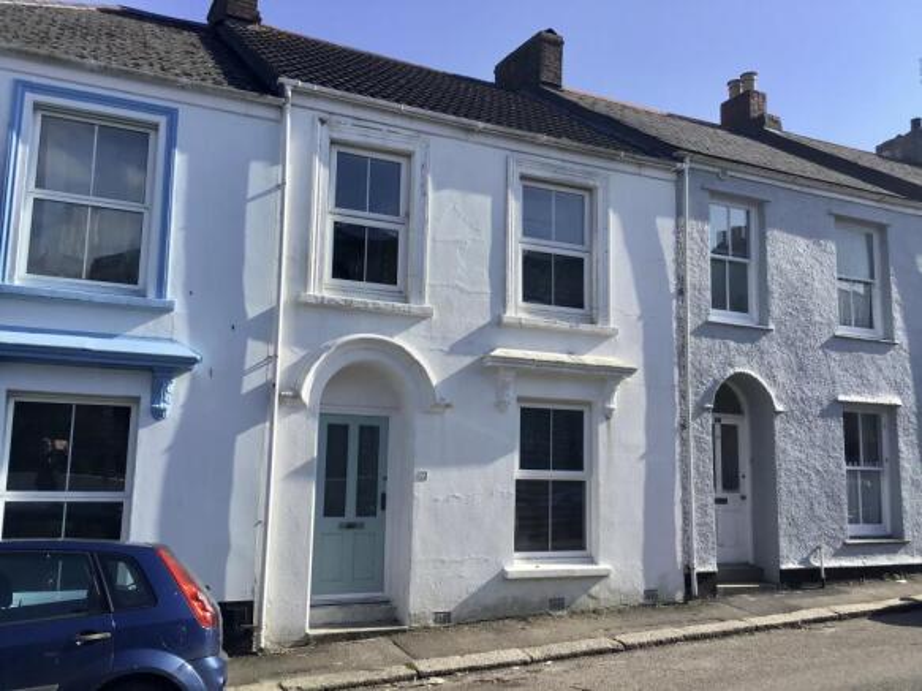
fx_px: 826
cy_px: 346
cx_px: 461
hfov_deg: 58.4
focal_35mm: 31
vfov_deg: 45.4
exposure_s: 1/1116
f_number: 2.4
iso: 25
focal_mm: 3.3
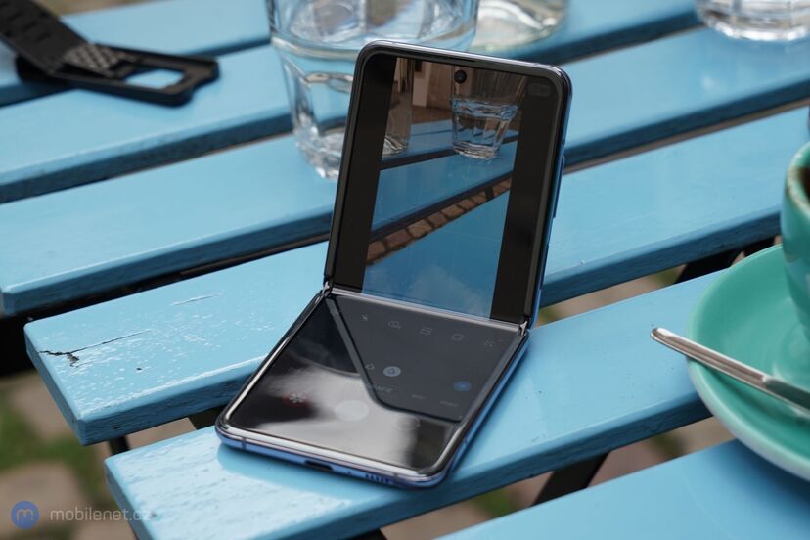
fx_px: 1575
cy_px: 270
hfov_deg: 28.8
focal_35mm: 70
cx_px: 405
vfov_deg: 19.5
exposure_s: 1/200
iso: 320
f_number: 7.1
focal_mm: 70
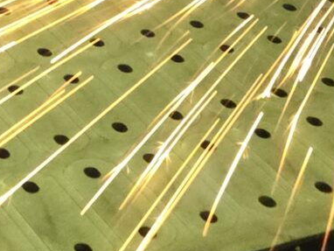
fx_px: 1487
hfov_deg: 12.6
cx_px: -48
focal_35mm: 154
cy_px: -319
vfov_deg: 8.9
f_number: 1.8
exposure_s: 1/60
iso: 1250
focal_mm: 5.4
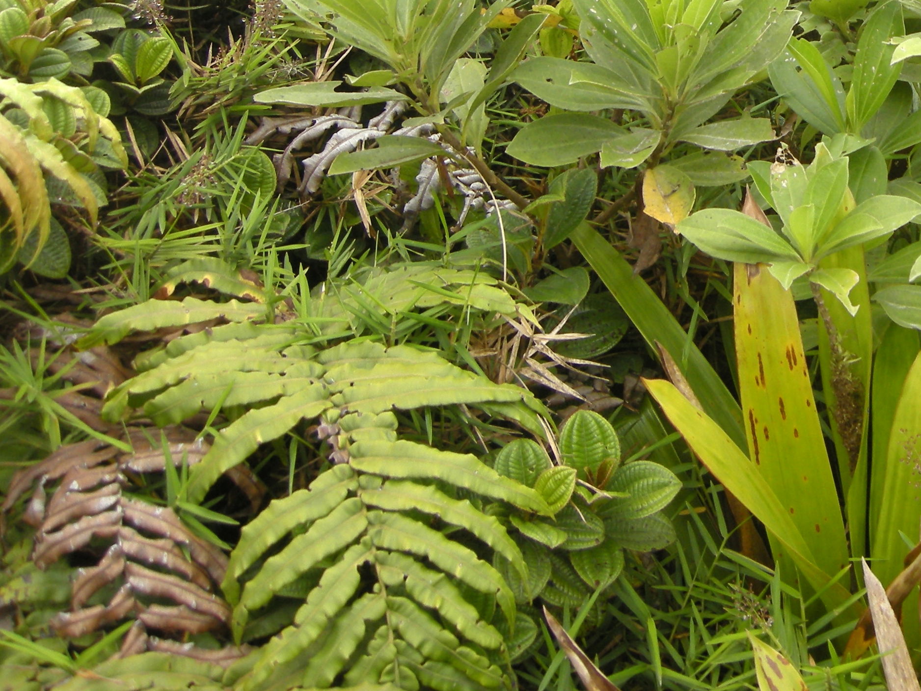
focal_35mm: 35
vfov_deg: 40.7
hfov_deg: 52.6
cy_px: 346
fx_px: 931
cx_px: 460
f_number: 4.3
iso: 64
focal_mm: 7.5
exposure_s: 1/142
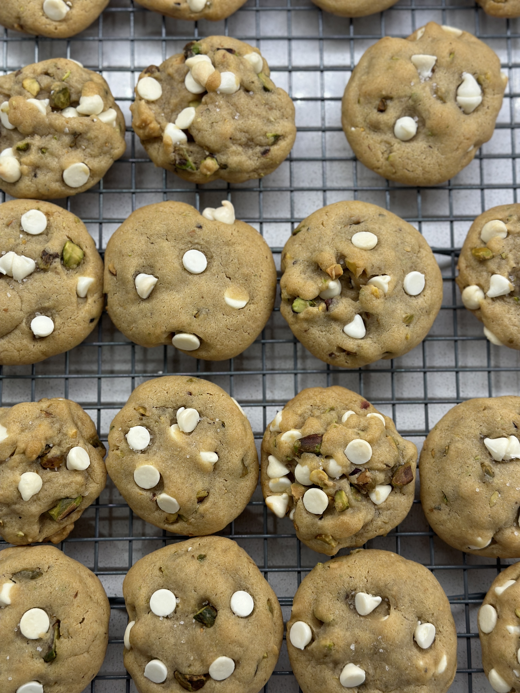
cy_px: 346
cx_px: 260
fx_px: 961
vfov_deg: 39.7
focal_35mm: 48
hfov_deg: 30.3
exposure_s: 1/138
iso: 64
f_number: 1.78
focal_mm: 6.86
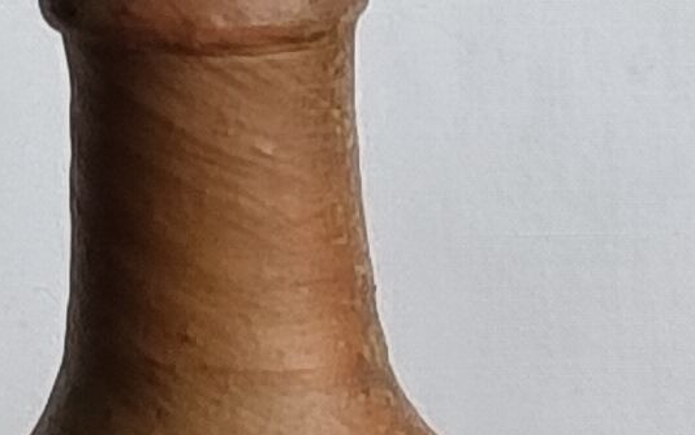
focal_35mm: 208
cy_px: 865
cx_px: 1248
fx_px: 3941
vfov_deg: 6.1
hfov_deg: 9.6
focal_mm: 5.4
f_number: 1.8
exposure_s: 1/100
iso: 64
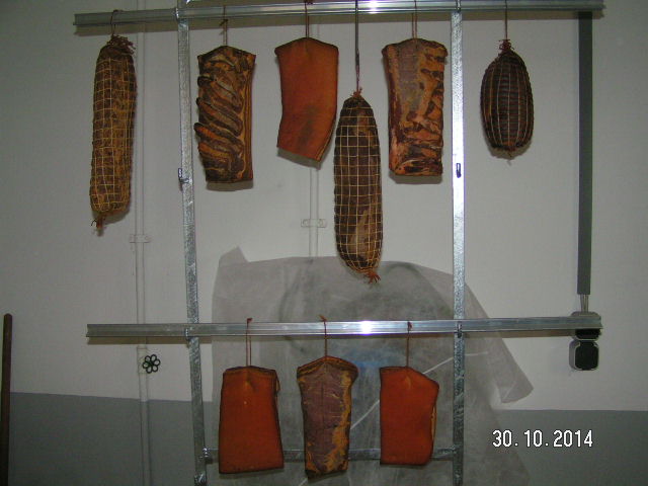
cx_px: 324
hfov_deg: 49.0
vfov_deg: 37.7
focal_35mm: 38
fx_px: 711
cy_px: 243
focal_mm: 5.8
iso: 200
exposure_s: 1/40
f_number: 2.8
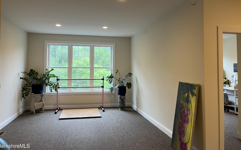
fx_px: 184
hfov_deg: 66.5
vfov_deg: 44.4
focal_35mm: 28
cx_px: 120
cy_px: 63
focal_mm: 5.1
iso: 80
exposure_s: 1/60
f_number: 1.6
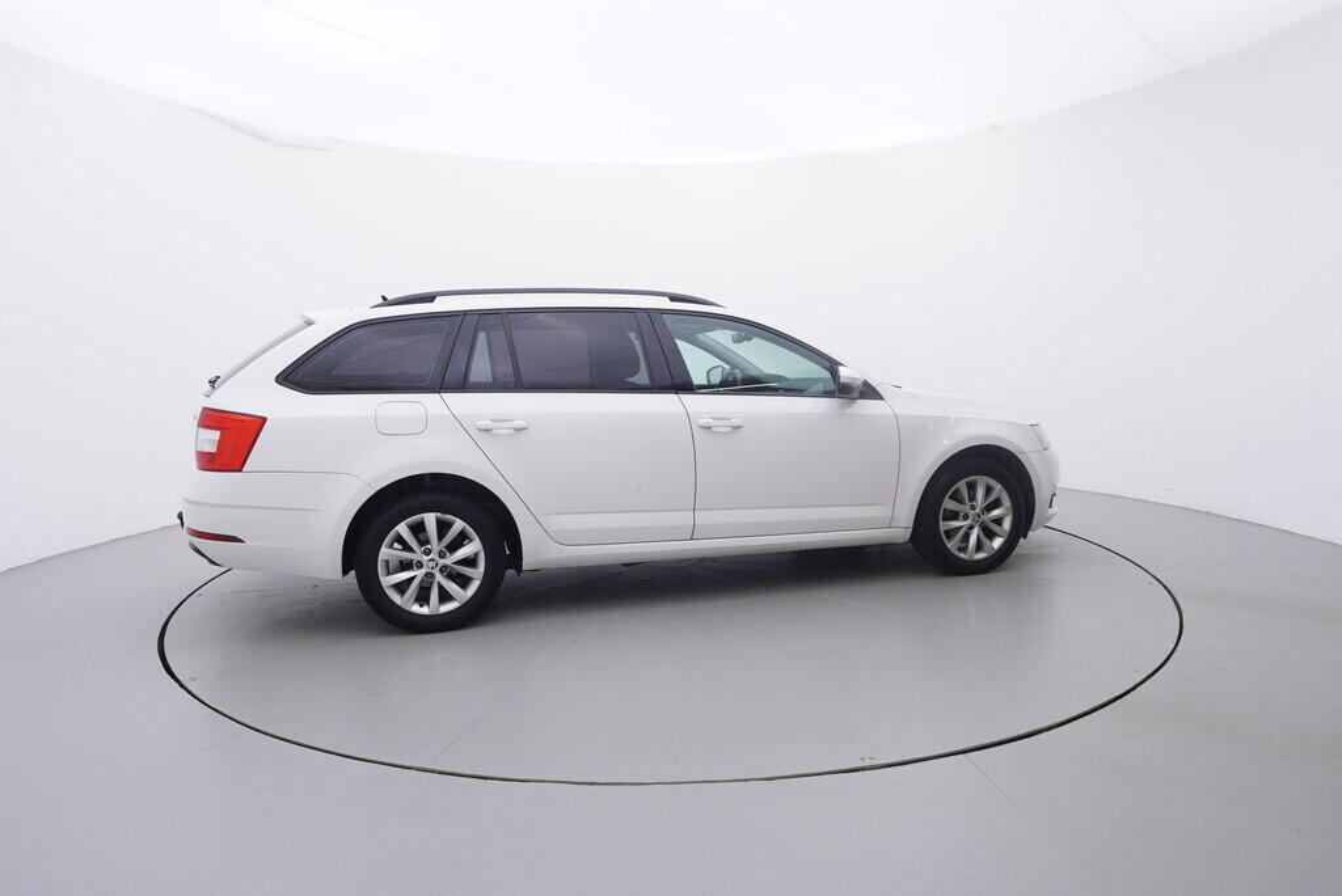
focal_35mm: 22
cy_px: 448
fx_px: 839
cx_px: 671
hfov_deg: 77.3
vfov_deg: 56.2
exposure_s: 1/80
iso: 200
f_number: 5
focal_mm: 15
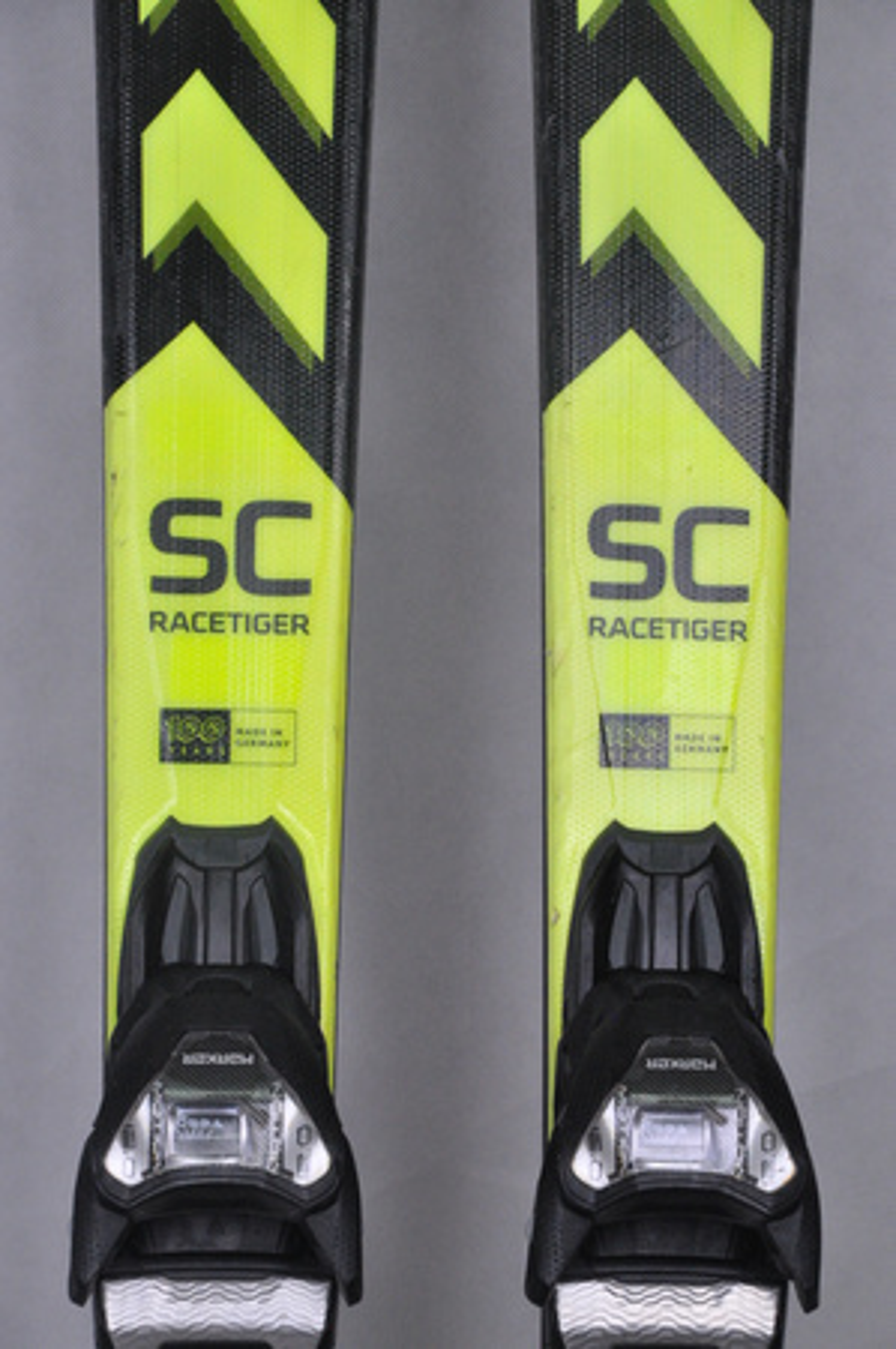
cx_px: 448
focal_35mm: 158
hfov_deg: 8.7
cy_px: 674
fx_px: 5893
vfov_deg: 13.1
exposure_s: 1/125
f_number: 9.5
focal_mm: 105
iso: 3200
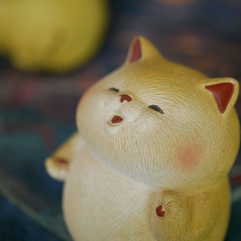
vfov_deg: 16.3
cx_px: 136
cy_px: 120
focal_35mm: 107
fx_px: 843
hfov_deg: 16.3
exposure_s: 1/160
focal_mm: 45
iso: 200
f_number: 2.8
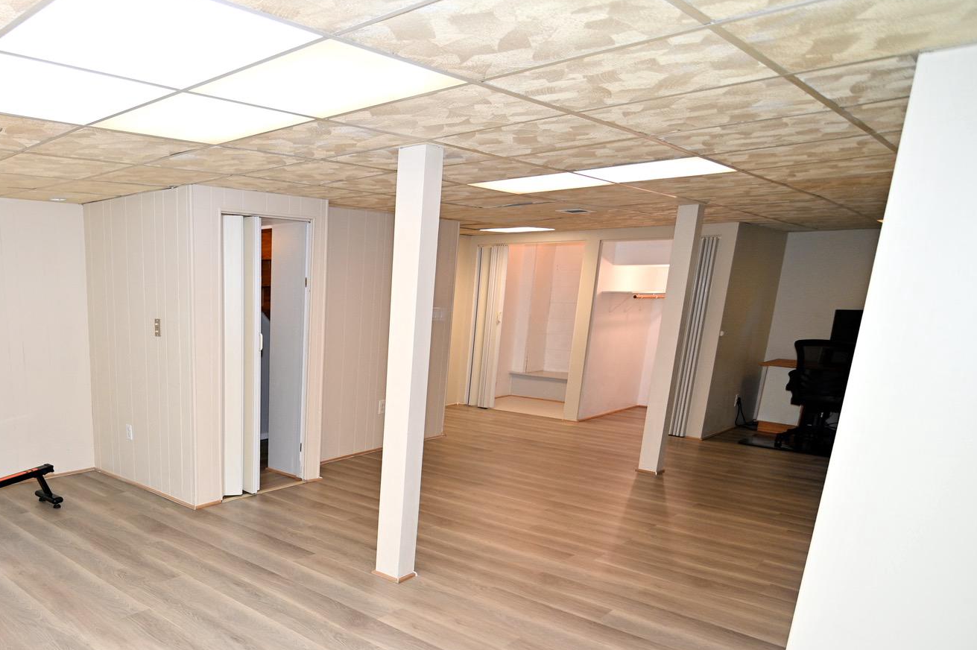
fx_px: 678
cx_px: 233
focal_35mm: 25
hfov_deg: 66.6
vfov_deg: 49.5
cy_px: 473
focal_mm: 16
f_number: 3.2
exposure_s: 1/160
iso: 450
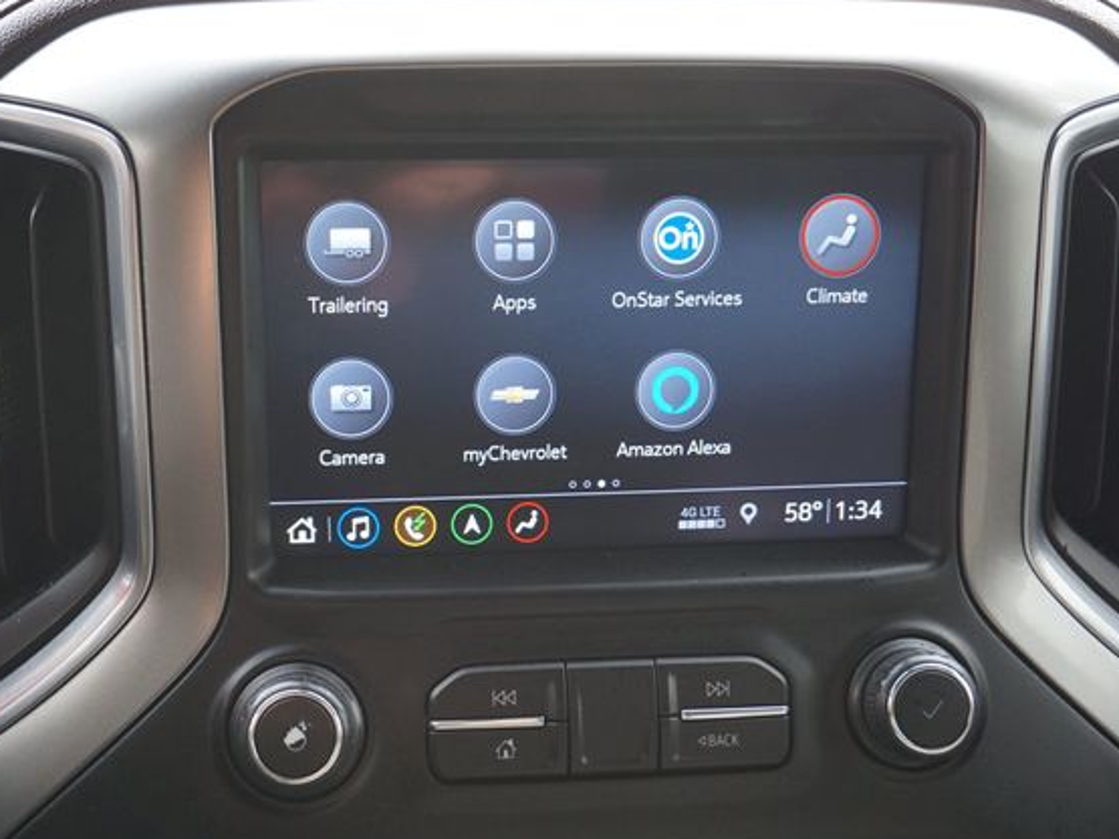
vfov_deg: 34.7
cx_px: 488
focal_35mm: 42
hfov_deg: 45.1
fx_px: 1343
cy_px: 424
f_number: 4.5
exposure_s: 1/60
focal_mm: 25
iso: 320
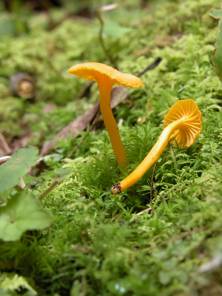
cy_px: 148
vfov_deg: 18.4
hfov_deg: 13.8
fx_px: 915
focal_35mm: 107
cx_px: 111
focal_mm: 27.3
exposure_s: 1/4.2
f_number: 7.4
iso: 125
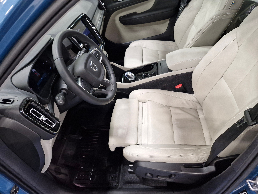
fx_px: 171
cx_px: 129
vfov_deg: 58.9
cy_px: 97
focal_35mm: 23
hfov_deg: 73.9
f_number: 1.8
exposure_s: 1/100
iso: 80
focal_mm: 5.54
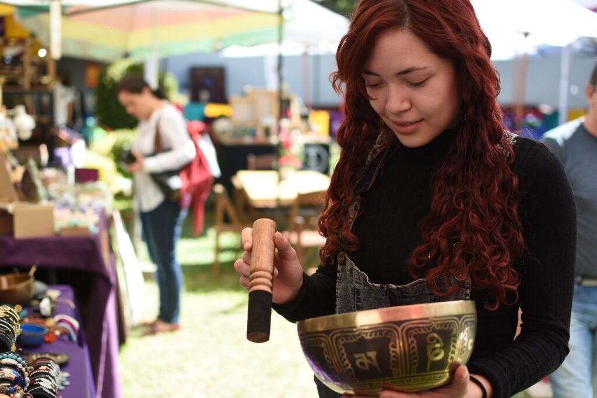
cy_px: 199
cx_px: 298
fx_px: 871
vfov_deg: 25.8
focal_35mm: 52
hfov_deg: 37.8
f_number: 2.2
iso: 100
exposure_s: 1/500
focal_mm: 35
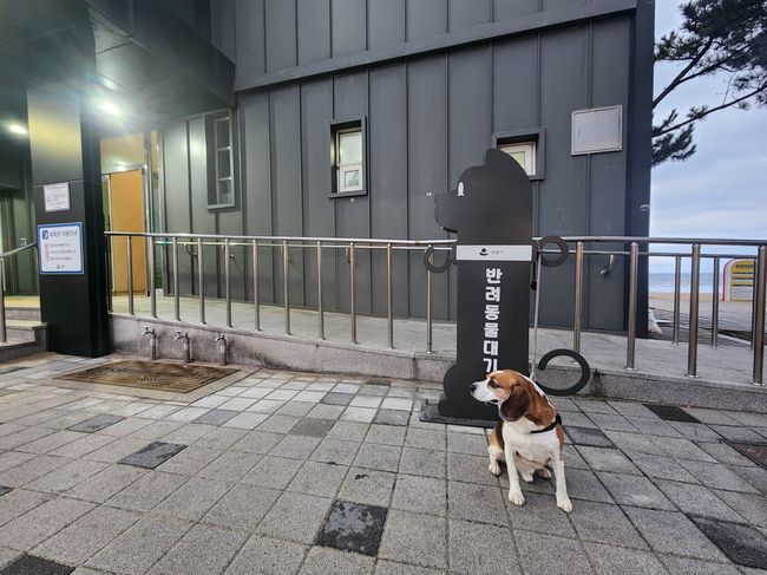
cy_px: 288
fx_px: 288
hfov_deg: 106.2
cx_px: 384
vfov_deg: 89.9
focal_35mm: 13
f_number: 2.2
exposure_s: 1/60
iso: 400
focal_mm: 2.2
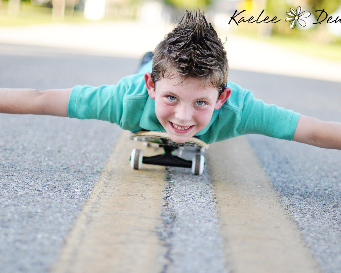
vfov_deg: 18.1
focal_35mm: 85
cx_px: 178
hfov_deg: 22.5
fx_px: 858
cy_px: 136
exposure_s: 1/4000
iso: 320
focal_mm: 50
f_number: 1.6
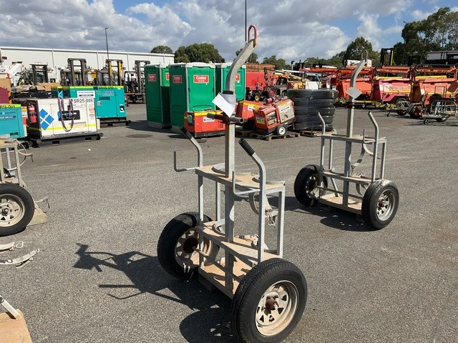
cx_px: 229
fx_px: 384
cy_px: 172
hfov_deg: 61.7
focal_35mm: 29
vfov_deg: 48.2
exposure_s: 1/2667
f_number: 1.8
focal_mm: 3
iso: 16
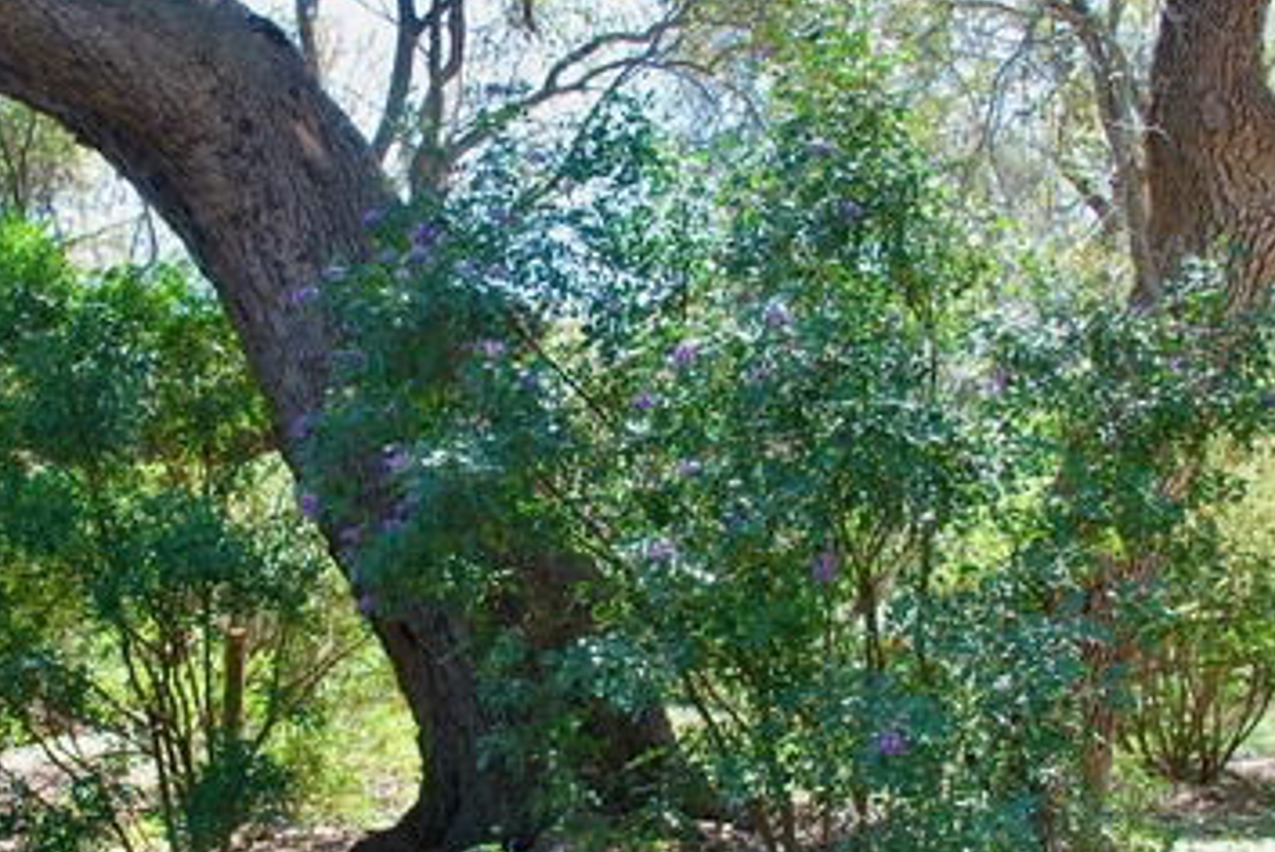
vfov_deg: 27.5
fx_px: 1737
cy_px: 545
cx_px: 535
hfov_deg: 40.2
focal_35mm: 49
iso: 200
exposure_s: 1/100
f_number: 5
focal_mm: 18
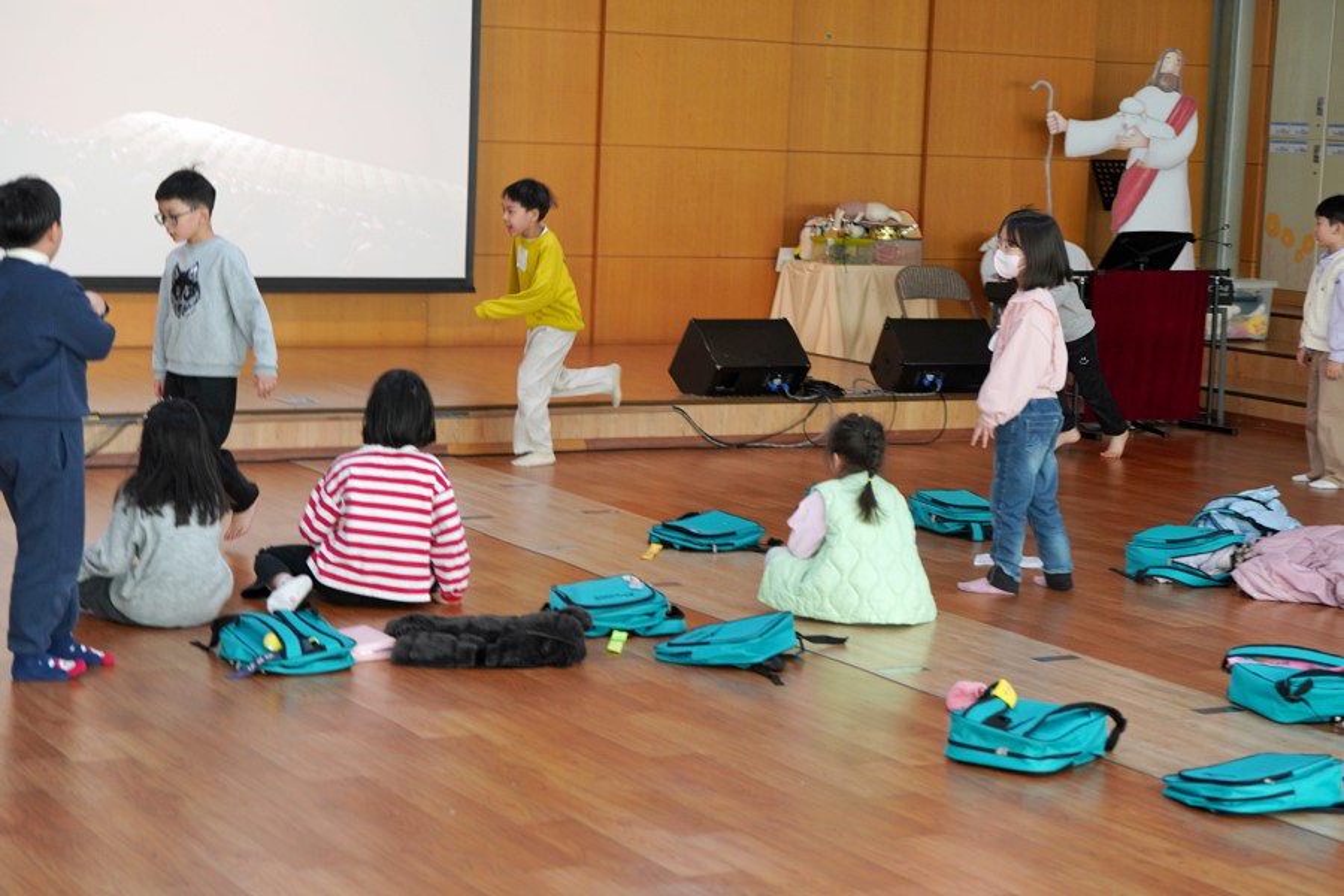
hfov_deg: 28.8
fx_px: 2613
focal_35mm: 70
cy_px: 448
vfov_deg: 19.5
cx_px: 672
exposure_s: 1/160
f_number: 4
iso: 800
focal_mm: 70
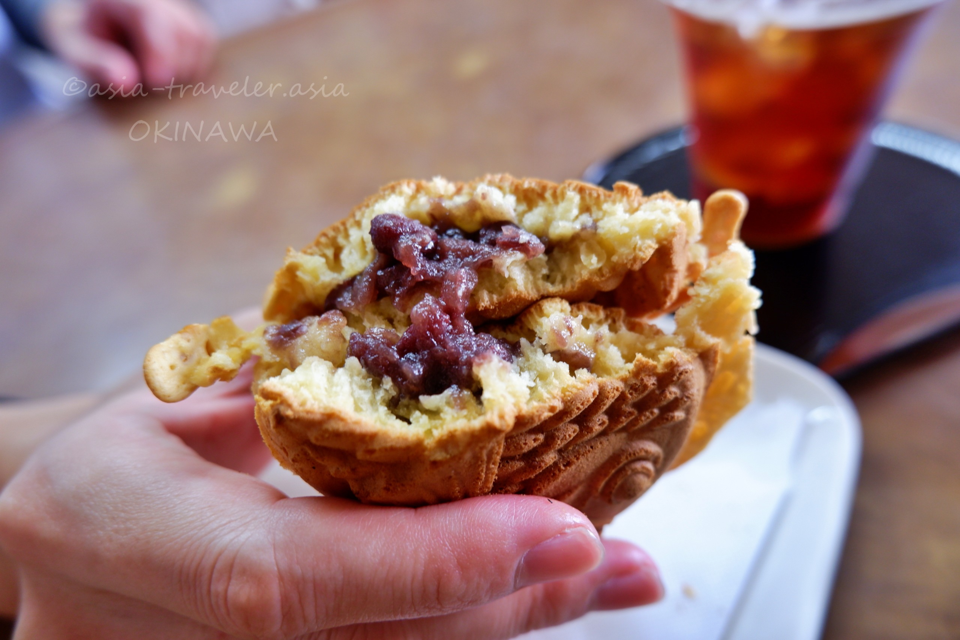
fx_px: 613
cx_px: 480
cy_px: 320
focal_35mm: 23
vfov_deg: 55.1
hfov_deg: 76.1
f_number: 3.5
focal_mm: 15
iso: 400
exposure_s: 1/25
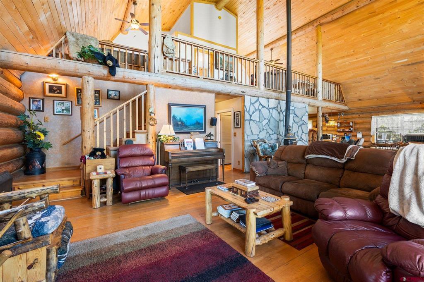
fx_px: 188
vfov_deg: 73.7
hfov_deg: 96.8
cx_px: 212
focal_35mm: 16
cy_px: 141
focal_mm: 16
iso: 400
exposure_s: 1/1.67
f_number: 8
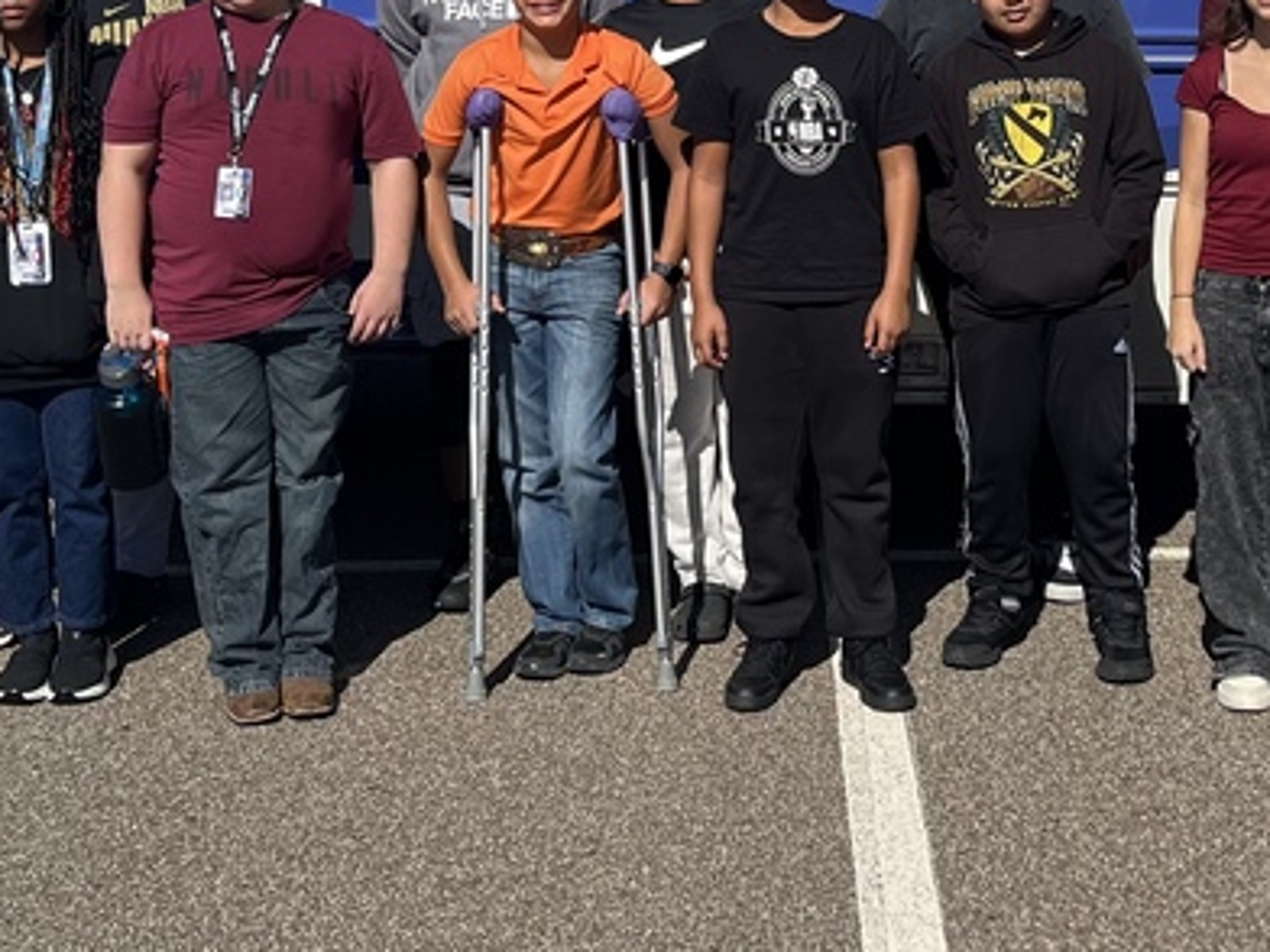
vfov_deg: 21.2
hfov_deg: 27.9
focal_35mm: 68
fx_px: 2495
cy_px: 107
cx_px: 1046
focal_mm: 5.1
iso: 50
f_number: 1.6
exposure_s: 1/4310
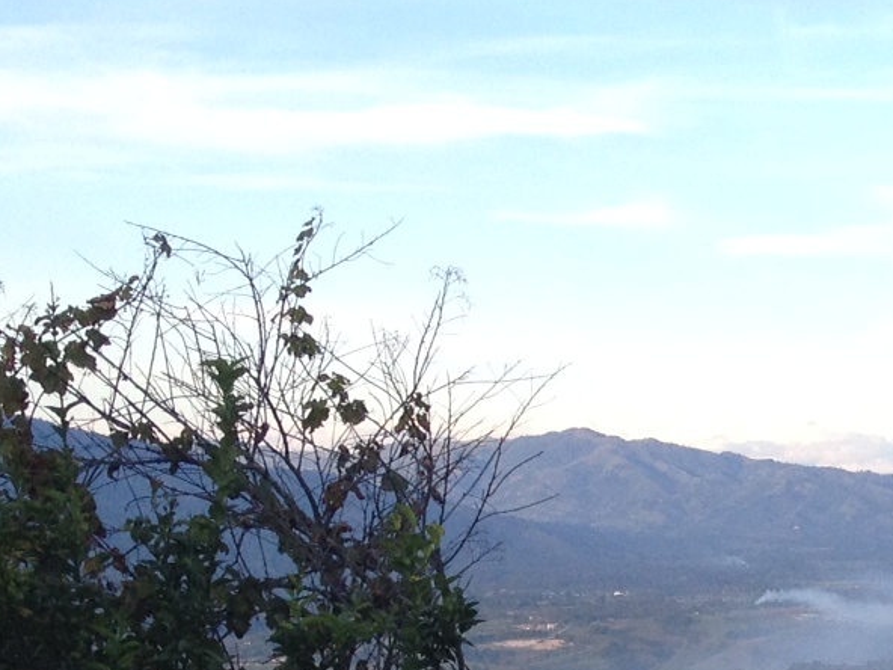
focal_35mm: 121
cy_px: 789
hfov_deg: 15.0
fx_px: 3121
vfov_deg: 12.0
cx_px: 1374
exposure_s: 1/297
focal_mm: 4.28
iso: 50
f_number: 2.4
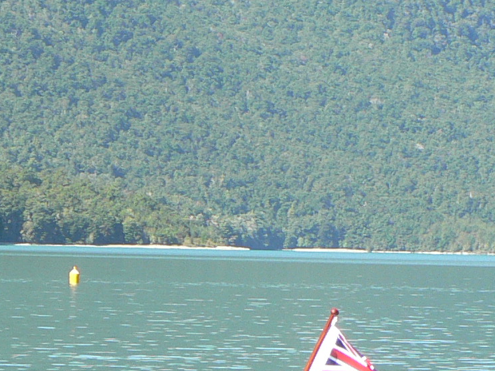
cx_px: -45
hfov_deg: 5.5
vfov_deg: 4.1
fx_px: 5148
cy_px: 578
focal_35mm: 360
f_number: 3.6
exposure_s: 1/320
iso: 100
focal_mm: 17.3
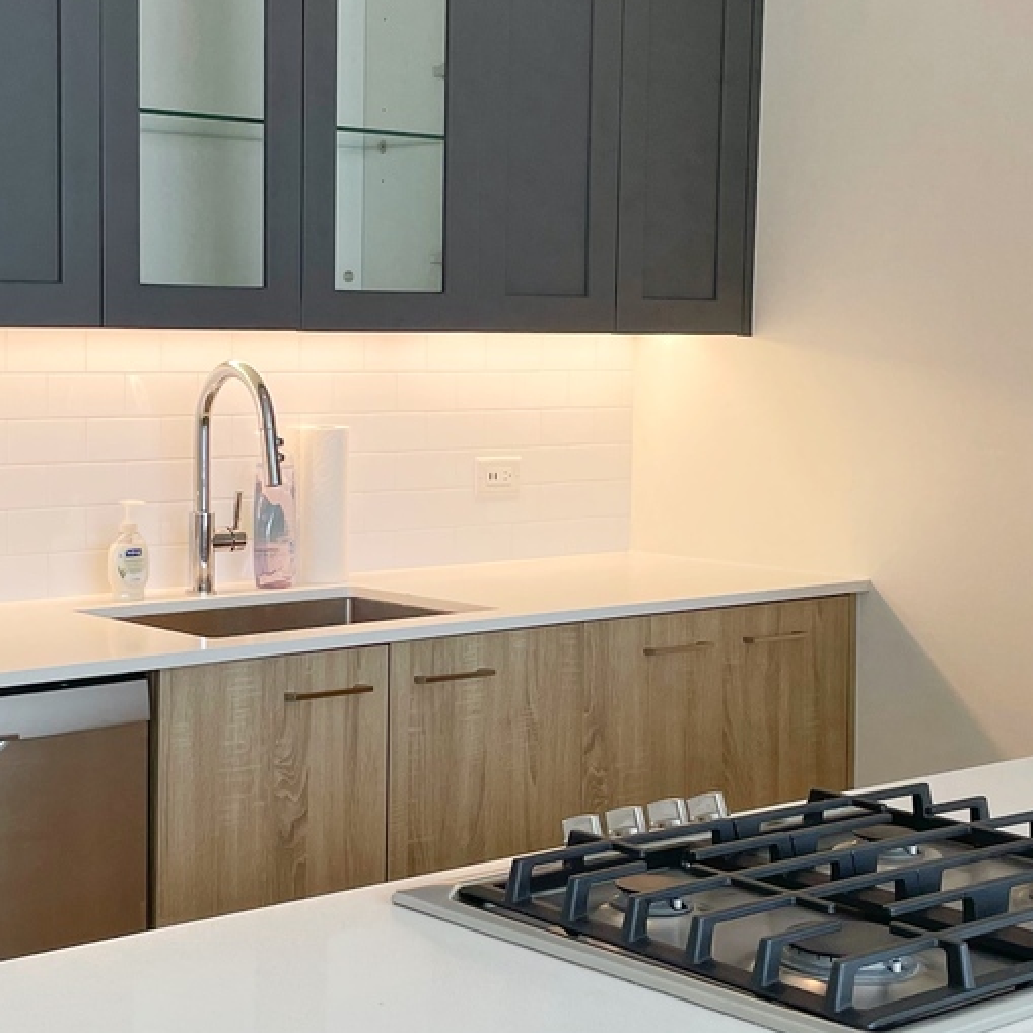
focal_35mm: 65
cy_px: 483
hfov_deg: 26.5
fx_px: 2195
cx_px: 446
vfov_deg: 26.5
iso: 40
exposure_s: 1/120
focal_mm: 4.2
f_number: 1.6
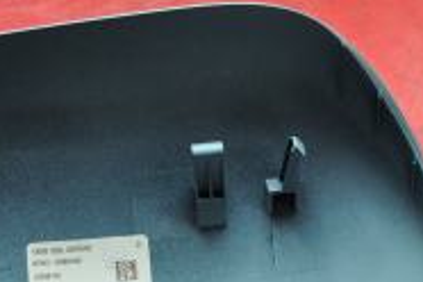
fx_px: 1516
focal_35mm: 129
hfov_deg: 15.8
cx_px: 89
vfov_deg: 10.6
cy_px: 266
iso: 800
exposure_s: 1/40
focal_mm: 32
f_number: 4.2
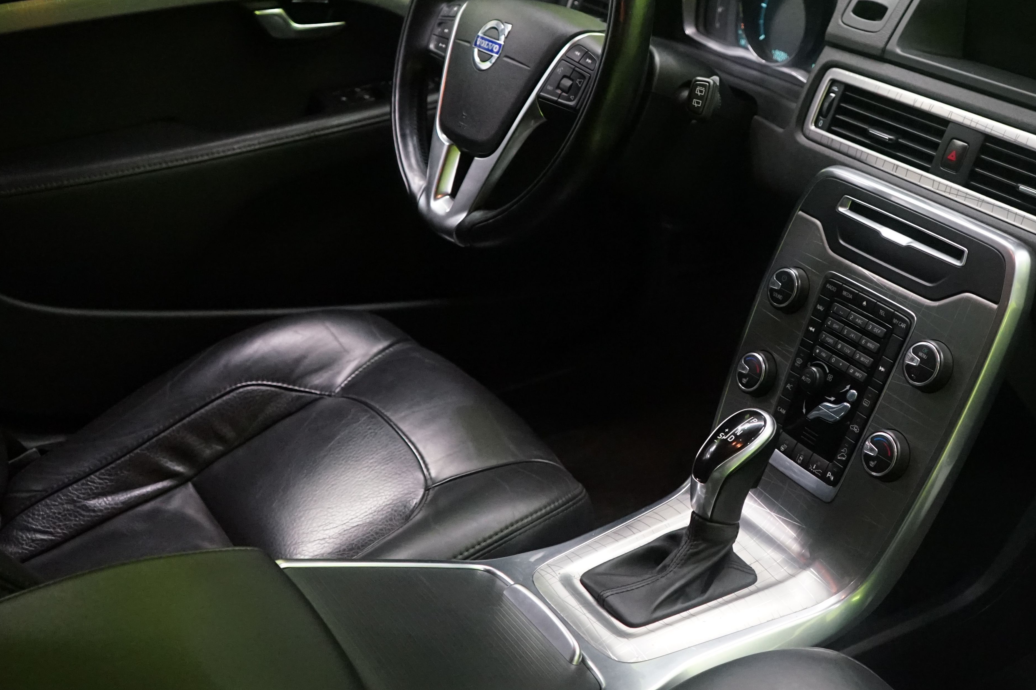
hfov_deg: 42.7
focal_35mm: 45
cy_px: 293
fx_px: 1295
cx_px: 729
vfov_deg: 29.8
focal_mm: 28
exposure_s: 1/160
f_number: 3.5
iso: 4000
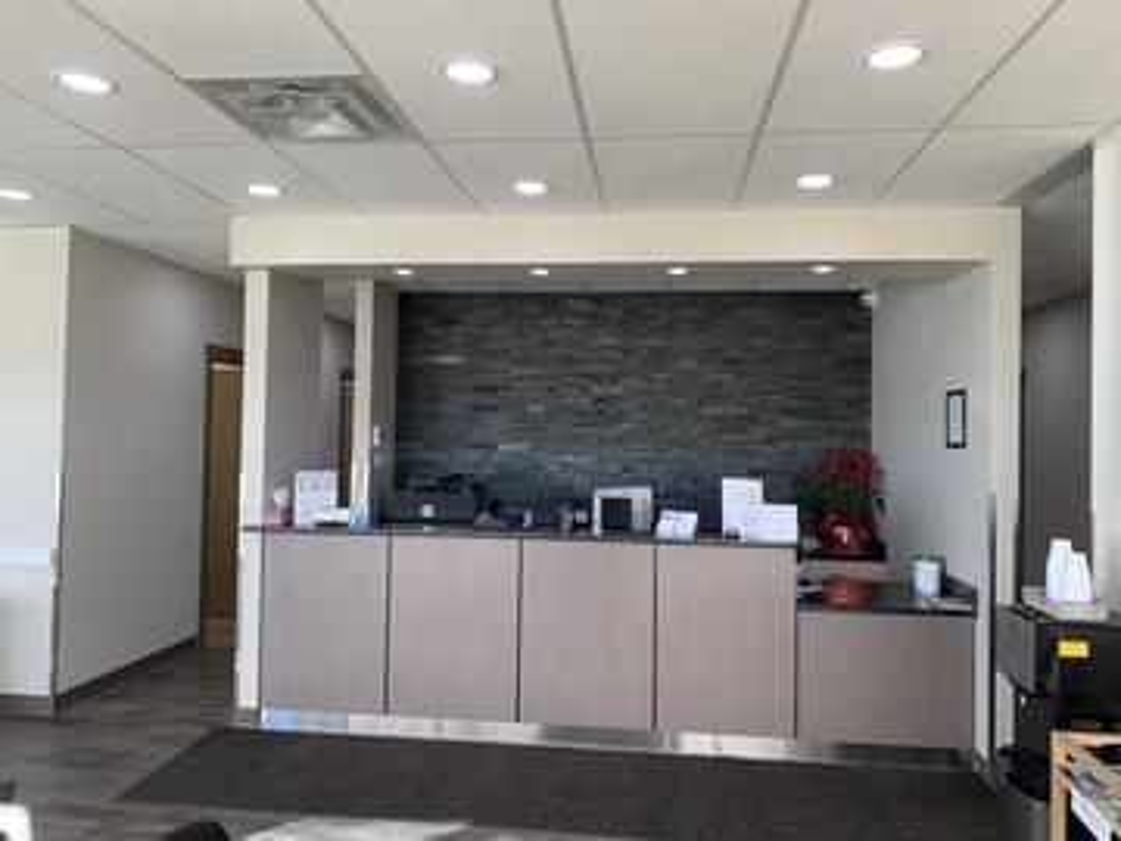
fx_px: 842
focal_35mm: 26
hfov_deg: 67.3
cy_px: 420
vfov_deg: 53.1
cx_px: 560
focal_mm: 4.25
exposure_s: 1/110
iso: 100
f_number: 1.8
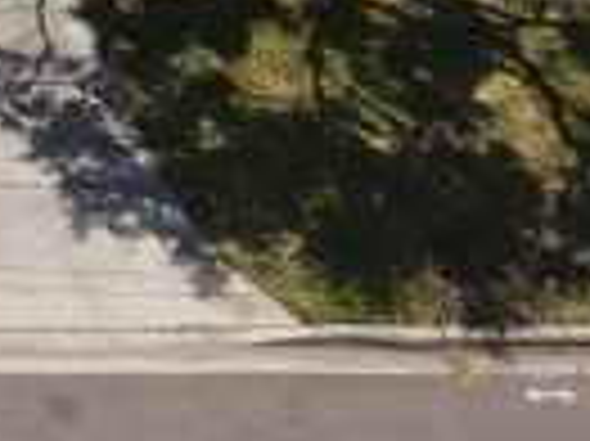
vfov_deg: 6.7
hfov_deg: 8.8
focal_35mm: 188
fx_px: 3201
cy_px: -1102
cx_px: -1153
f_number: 2.8
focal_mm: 4.5
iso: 100
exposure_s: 1/800
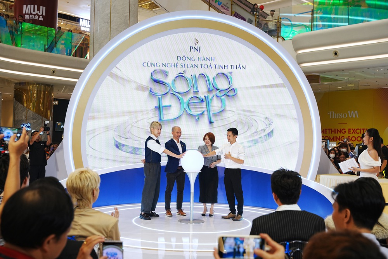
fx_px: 458
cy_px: 130
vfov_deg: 31.5
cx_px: 194
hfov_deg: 45.9
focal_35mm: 42
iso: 500
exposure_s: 1/100
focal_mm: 42.5
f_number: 4.5
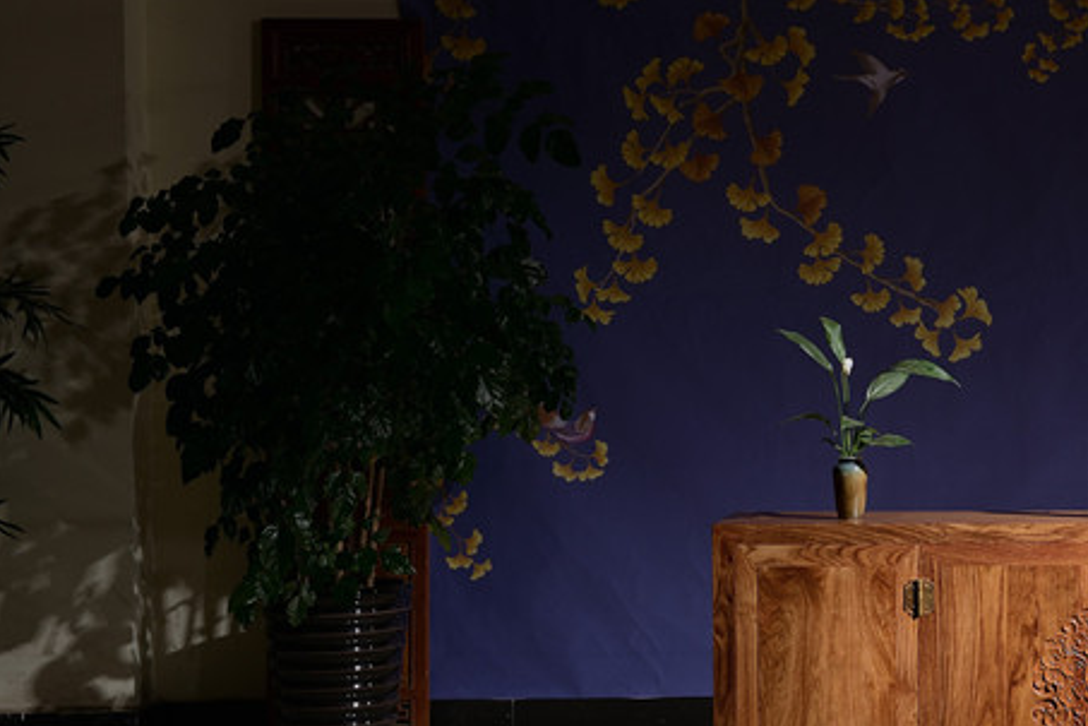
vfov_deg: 12.9
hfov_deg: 18.8
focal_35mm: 106
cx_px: 1078
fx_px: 3203
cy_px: 395
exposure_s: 1/125
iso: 125
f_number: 10
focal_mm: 48
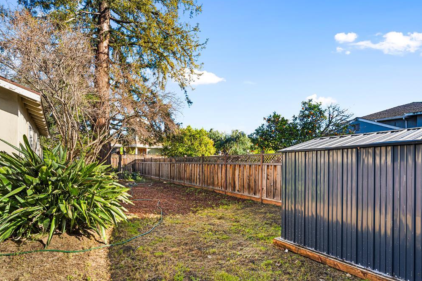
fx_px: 211
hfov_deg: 90.0
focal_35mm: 18
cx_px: 210
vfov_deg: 66.9
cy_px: 165
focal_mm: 12
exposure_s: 1/25
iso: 100
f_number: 8
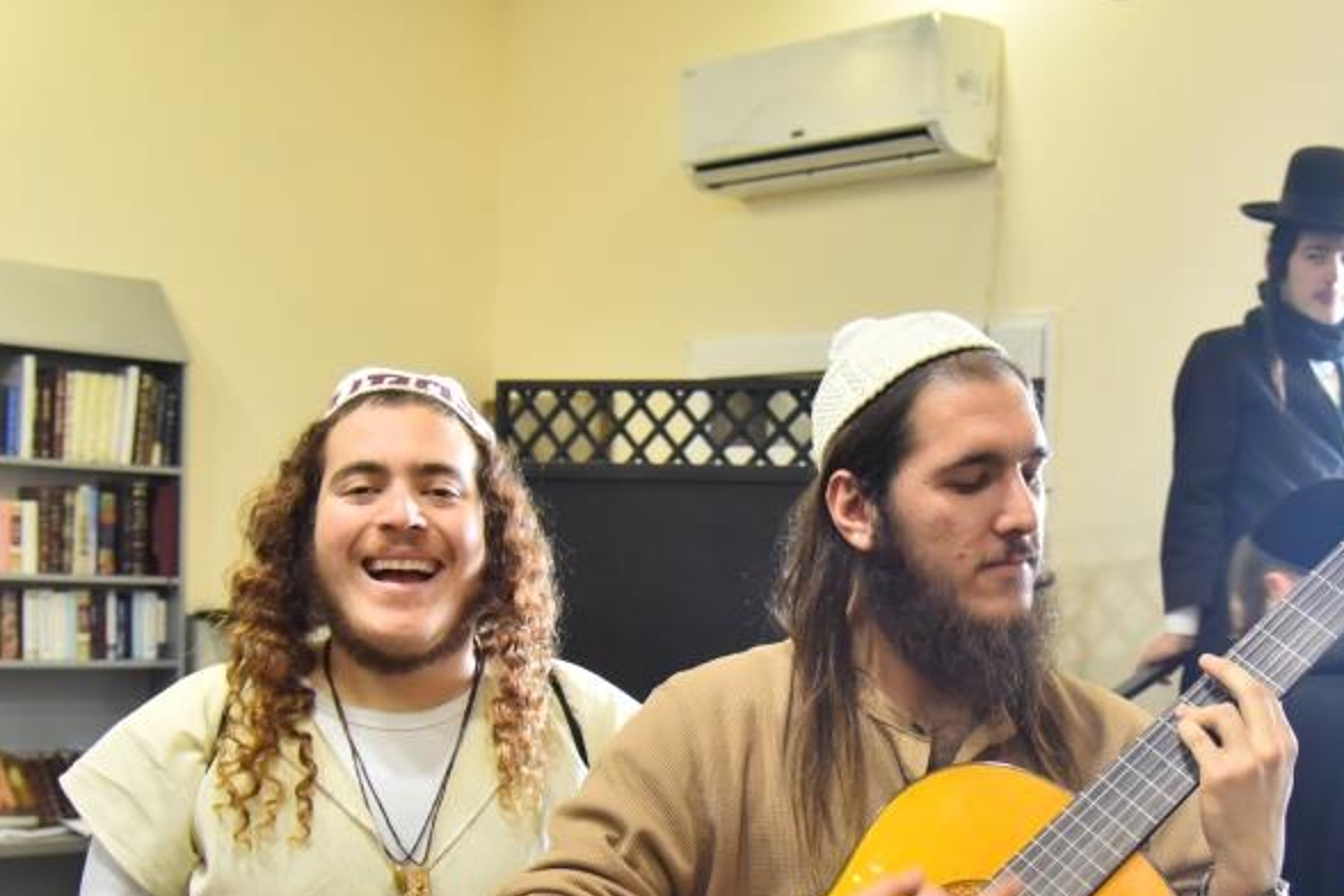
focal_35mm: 54
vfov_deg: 24.6
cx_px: 862
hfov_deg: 36.6
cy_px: 737
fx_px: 2016
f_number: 4
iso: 2500
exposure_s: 1/100
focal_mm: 31
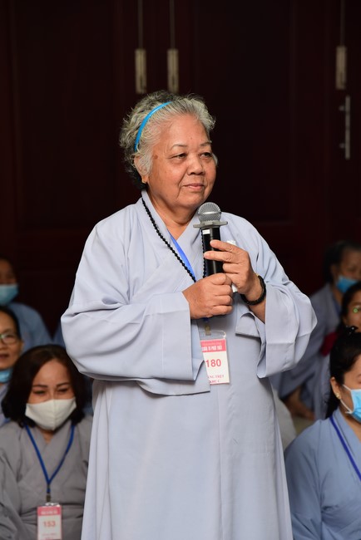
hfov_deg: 11.4
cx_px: 180
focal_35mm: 120
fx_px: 1803
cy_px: 270
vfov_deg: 17.1
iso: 1600
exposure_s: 1/160
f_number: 5.6
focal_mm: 120
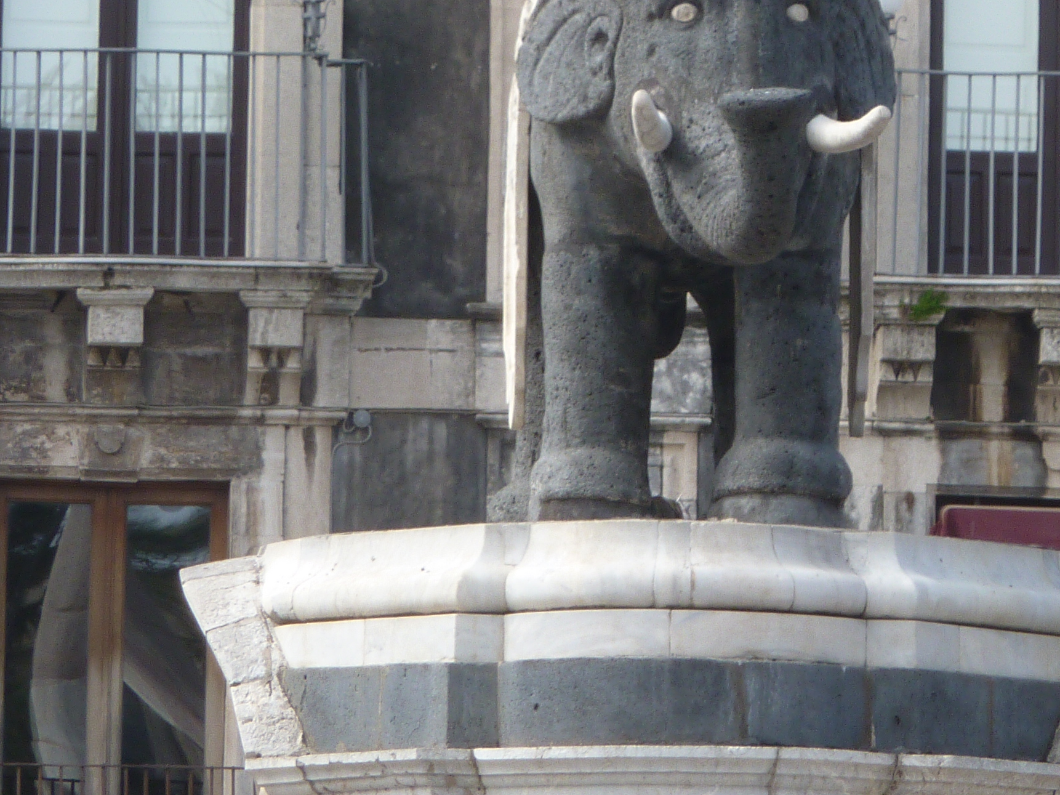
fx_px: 13747
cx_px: 741
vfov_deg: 3.3
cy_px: 268
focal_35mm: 449
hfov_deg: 4.4
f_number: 4.6
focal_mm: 34.4
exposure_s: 1/250
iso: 80
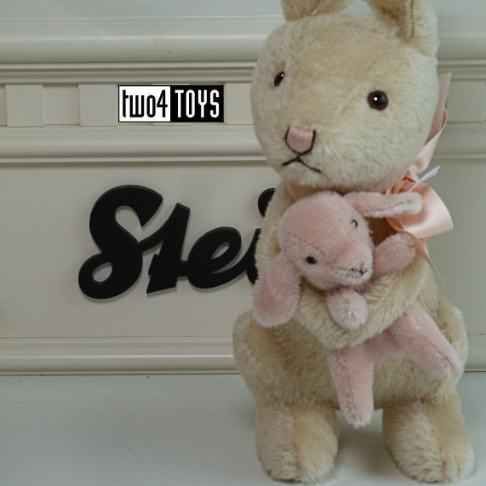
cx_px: 244
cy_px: 174
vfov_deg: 10.7
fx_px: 2589
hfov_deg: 10.7
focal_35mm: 163
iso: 125
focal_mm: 22.5
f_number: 4.5
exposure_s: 1/50
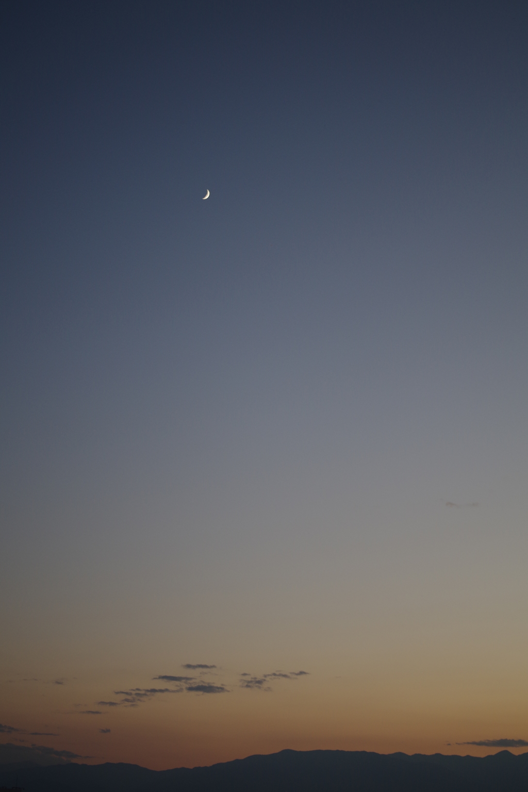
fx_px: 1144
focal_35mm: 52
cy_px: 396
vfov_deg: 38.2
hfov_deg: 26.0
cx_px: 264
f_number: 2.8
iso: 200
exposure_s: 1/160
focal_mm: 35
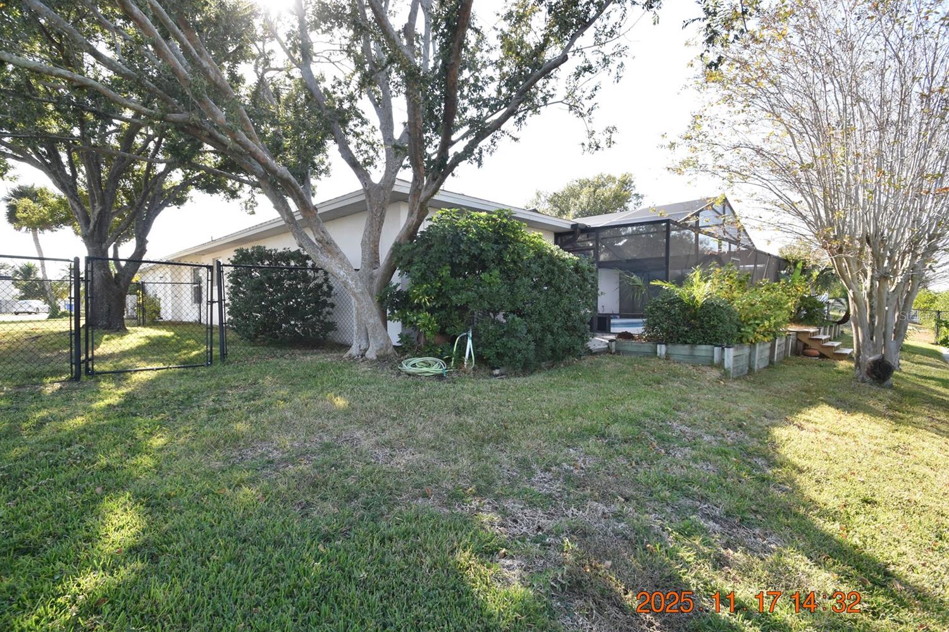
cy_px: 316
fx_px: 422
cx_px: 450
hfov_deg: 96.7
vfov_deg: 73.7
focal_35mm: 16
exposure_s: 1/250
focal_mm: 10
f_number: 8
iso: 360
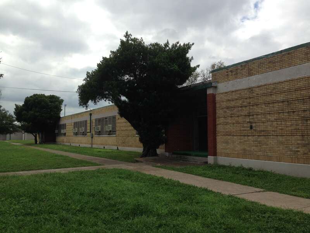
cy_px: 116
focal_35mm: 33
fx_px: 296
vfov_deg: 42.9
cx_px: 155
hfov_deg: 55.4
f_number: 2.4
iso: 50
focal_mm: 4.12
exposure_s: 1/2169
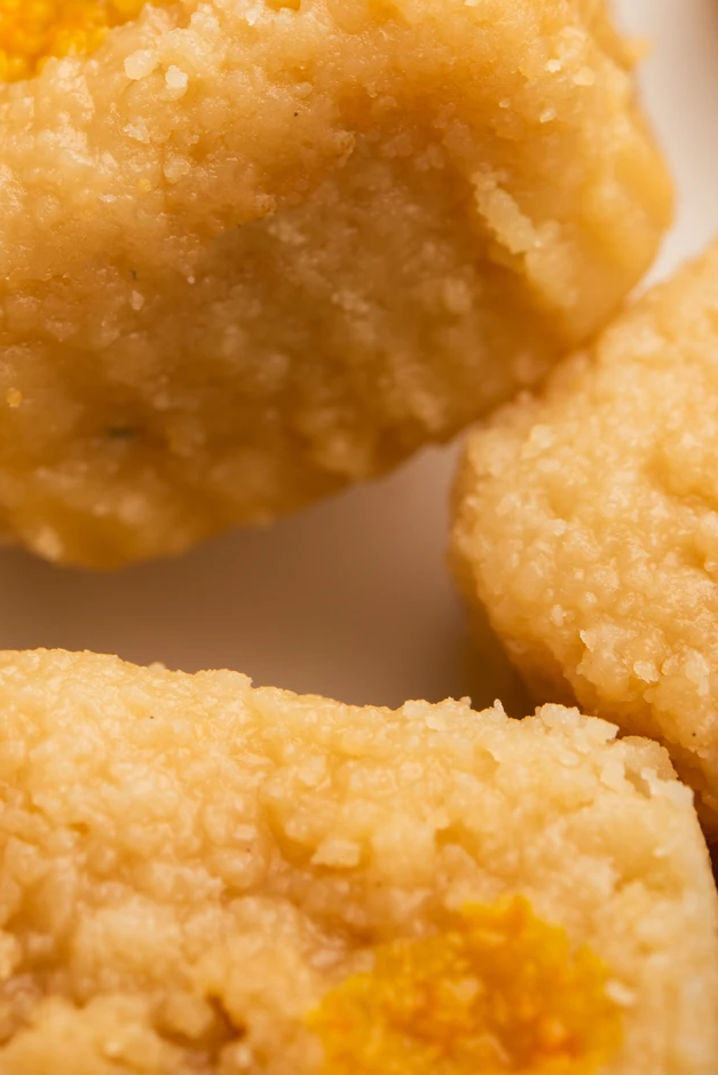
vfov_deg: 15.1
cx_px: 109
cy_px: 21
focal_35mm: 134
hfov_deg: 10.2
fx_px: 4004
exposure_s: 1/125
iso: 100
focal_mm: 60
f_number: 7.1
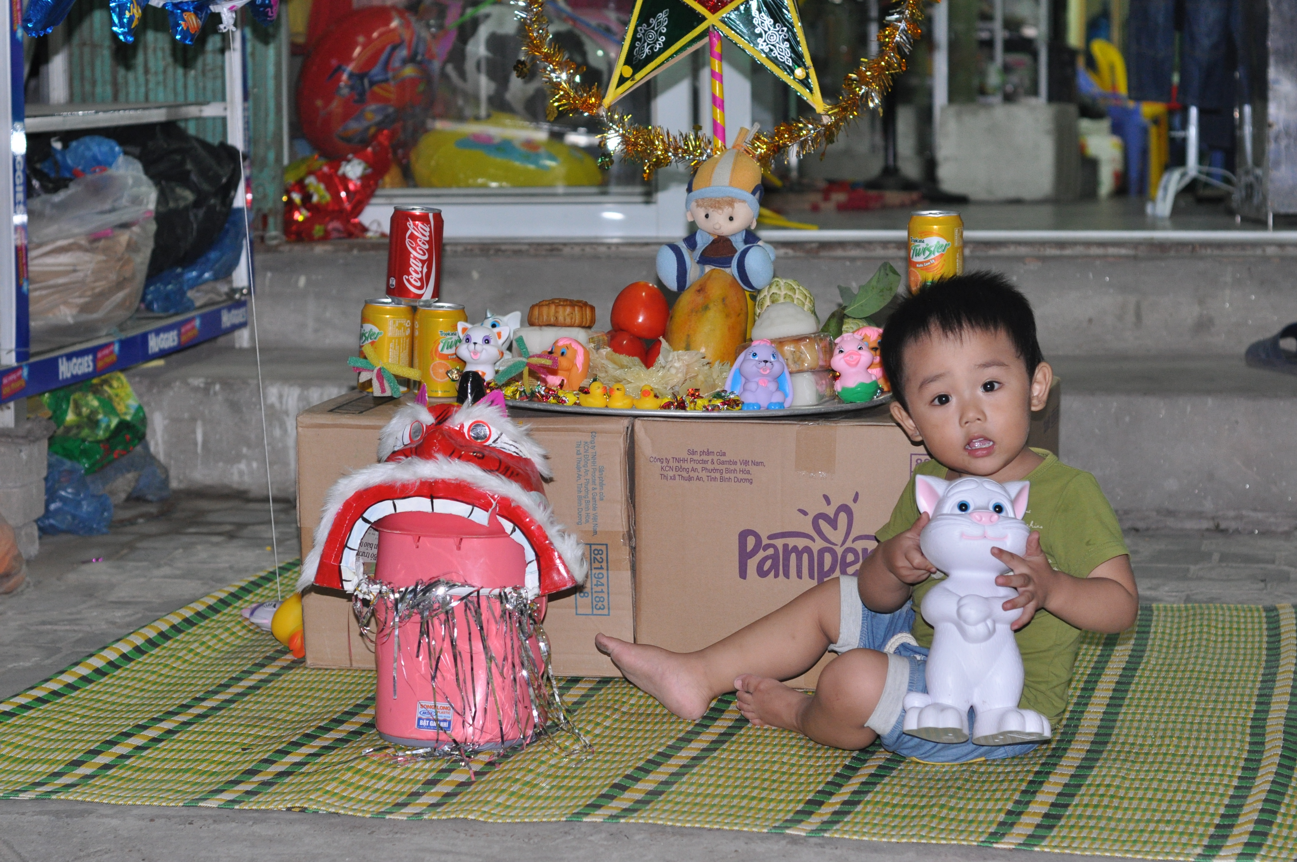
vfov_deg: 18.1
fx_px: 2699
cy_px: 431
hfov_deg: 27.0
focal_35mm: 75
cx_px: 648
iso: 800
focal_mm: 50
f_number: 4
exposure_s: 1/60
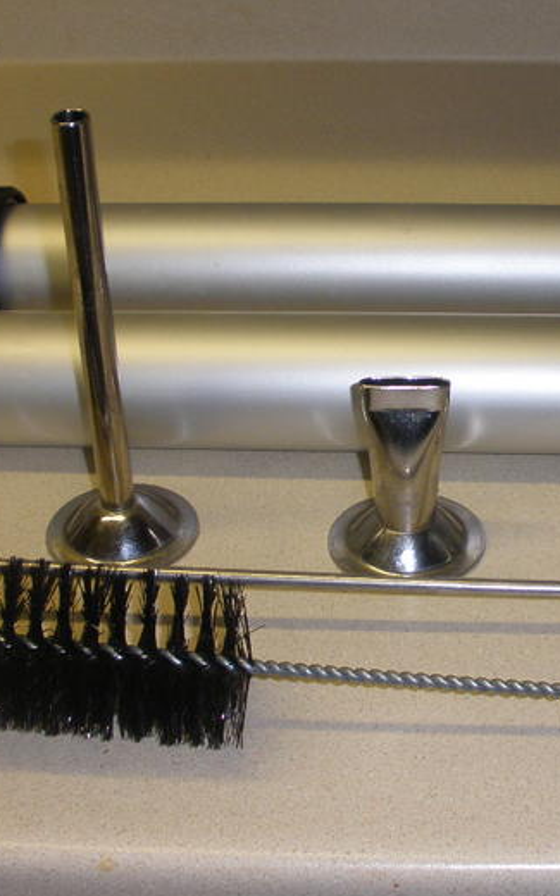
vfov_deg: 31.1
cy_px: 456
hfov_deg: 19.4
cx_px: 476
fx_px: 1612
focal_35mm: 66
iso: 100
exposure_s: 1/30
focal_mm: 6.3
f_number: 3.5
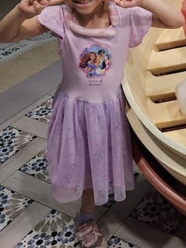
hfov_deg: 24.7
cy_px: 17
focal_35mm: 55
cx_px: 205
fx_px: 394
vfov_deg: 32.9
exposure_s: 1/101
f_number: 1.7
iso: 200
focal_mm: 6.3
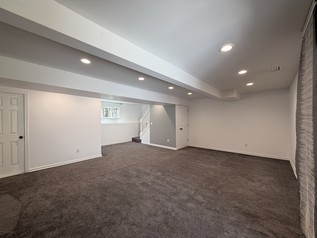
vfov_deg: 85.7
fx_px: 128
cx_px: 158
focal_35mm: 14
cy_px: 119
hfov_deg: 102.1
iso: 160
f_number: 2.2
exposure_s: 1/121
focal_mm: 2.22
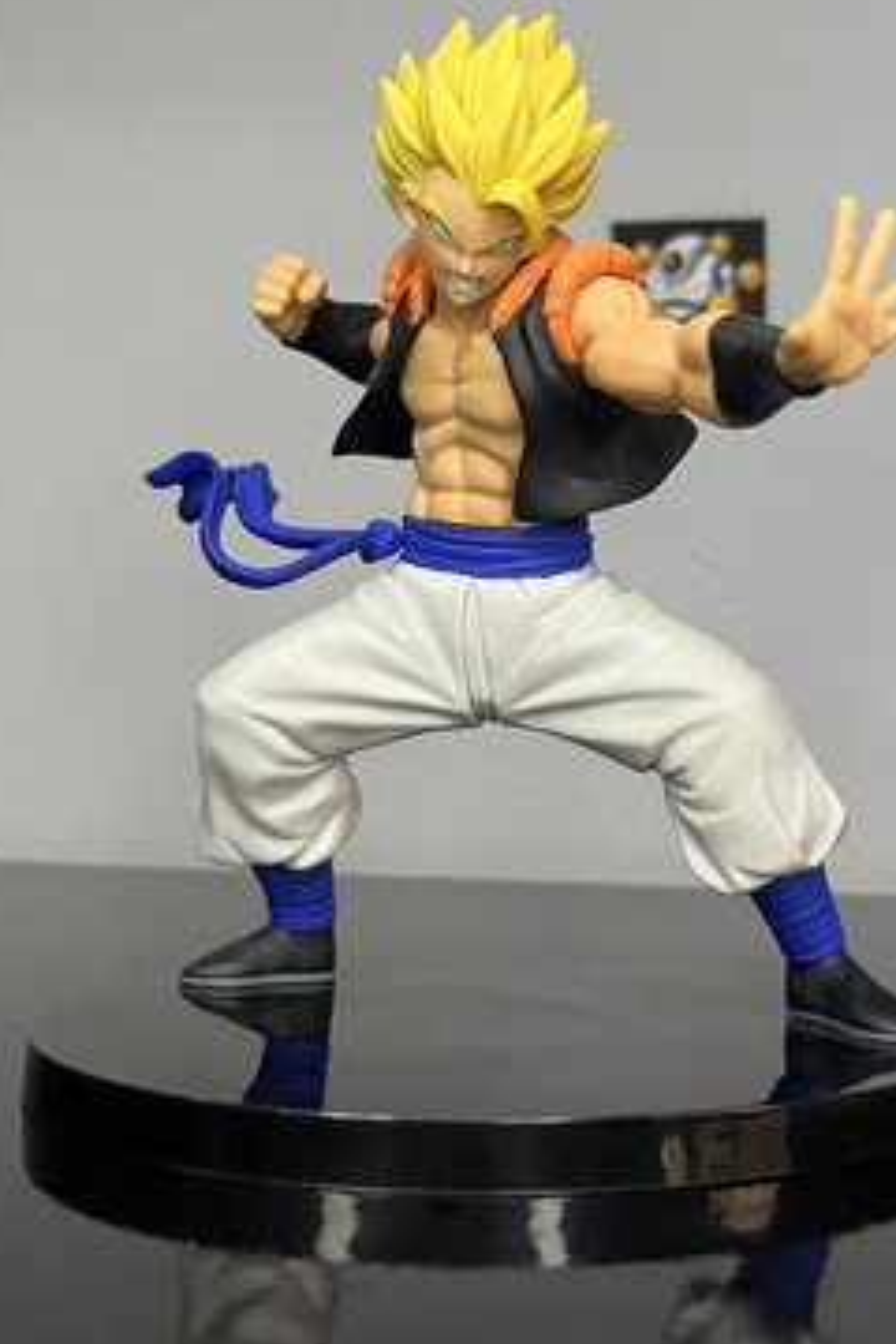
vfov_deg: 48.3
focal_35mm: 40
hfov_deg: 33.3
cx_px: 541
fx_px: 1493
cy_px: 577
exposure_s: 1/60
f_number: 1.6
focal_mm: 5.1
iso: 160
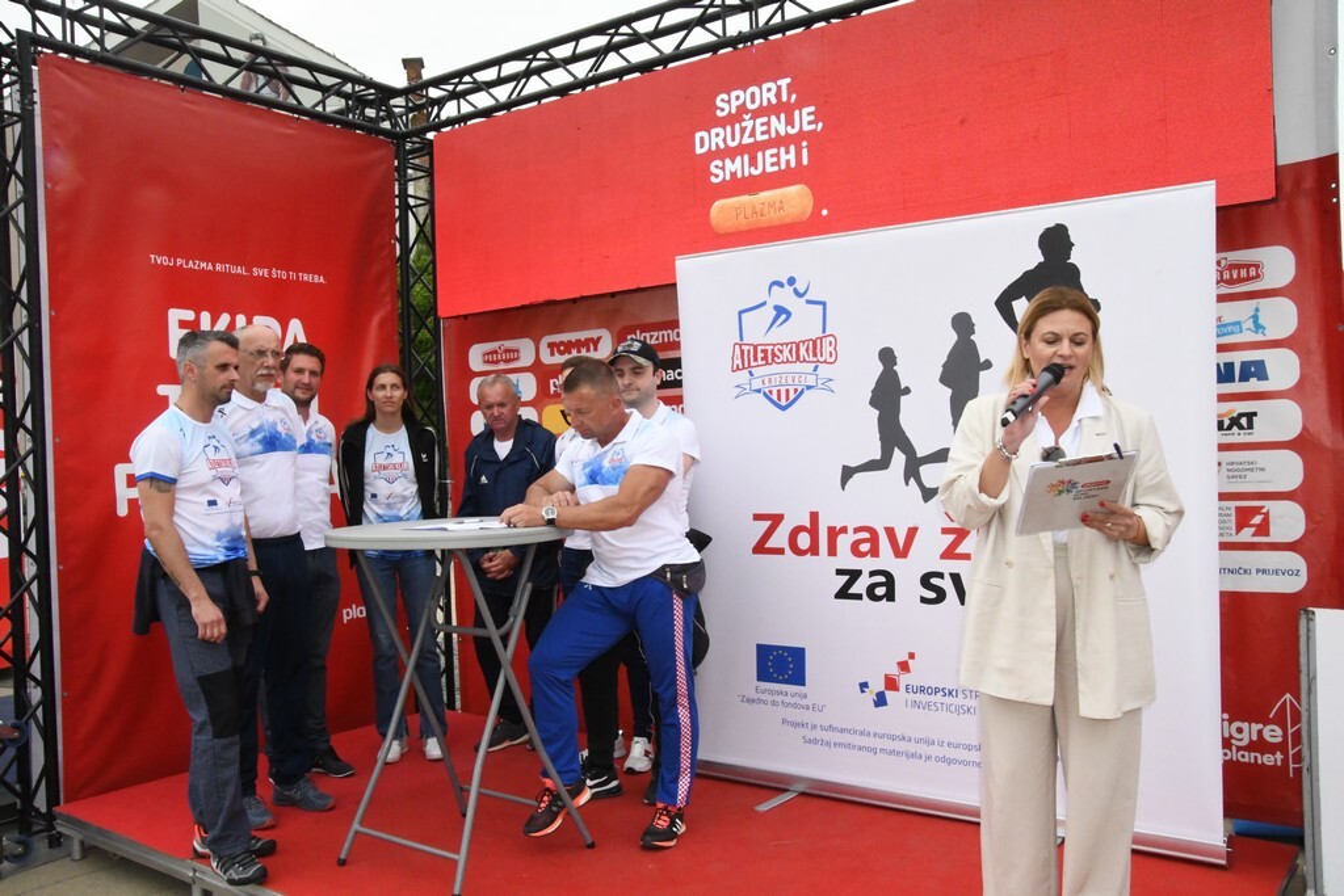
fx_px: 1120
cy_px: 448
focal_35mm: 30
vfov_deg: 43.6
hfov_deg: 61.9
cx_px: 672
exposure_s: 1/250
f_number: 22
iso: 5000
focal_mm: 20
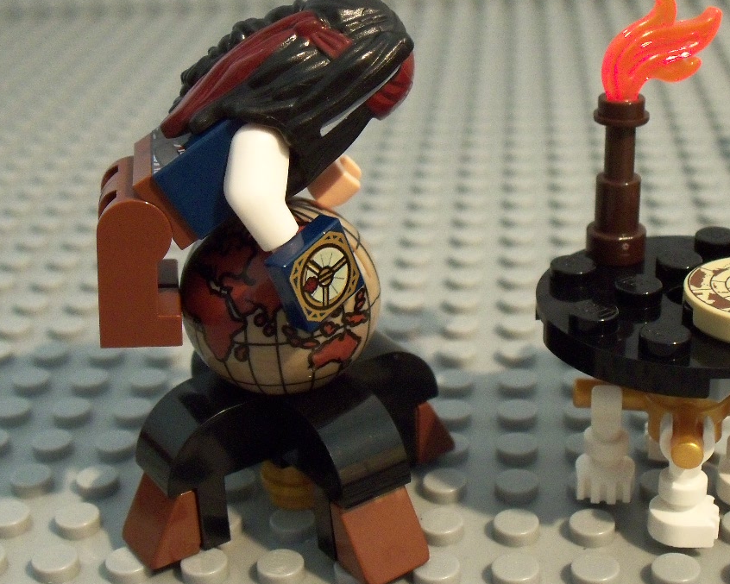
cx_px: 380
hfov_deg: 30.5
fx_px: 1340
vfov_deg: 24.6
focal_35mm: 62
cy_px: 279
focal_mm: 7.1
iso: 250
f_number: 3.2
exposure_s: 1/40
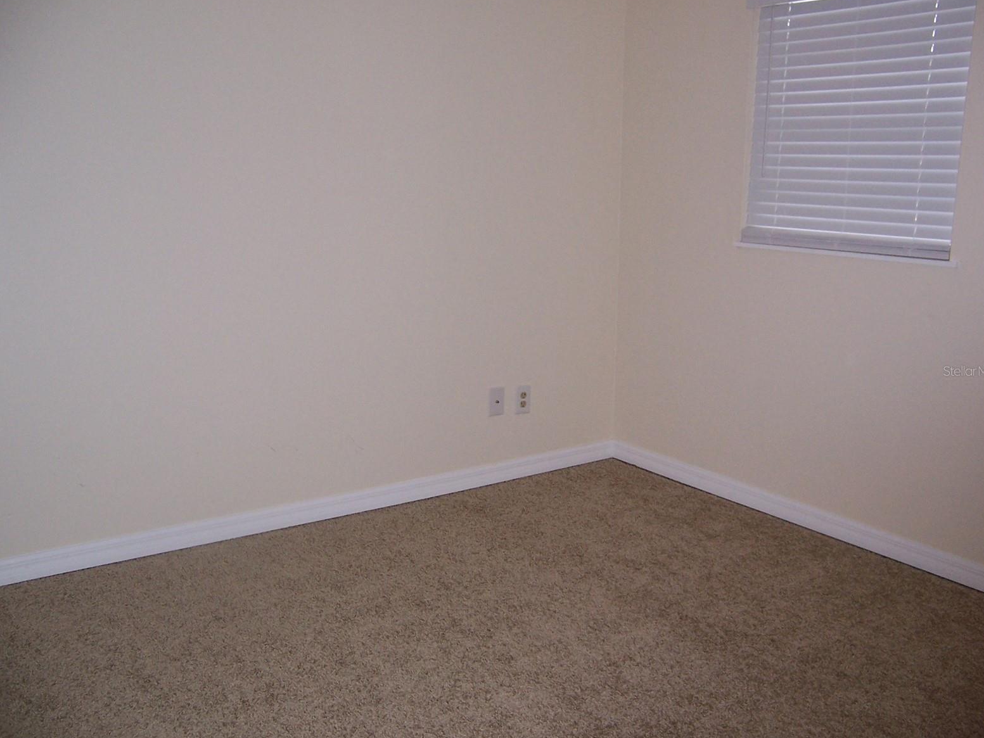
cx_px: 496
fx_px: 967
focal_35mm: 34
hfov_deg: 54.0
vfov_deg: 41.8
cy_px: 371
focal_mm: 5.5
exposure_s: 1/60
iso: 140
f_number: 2.8
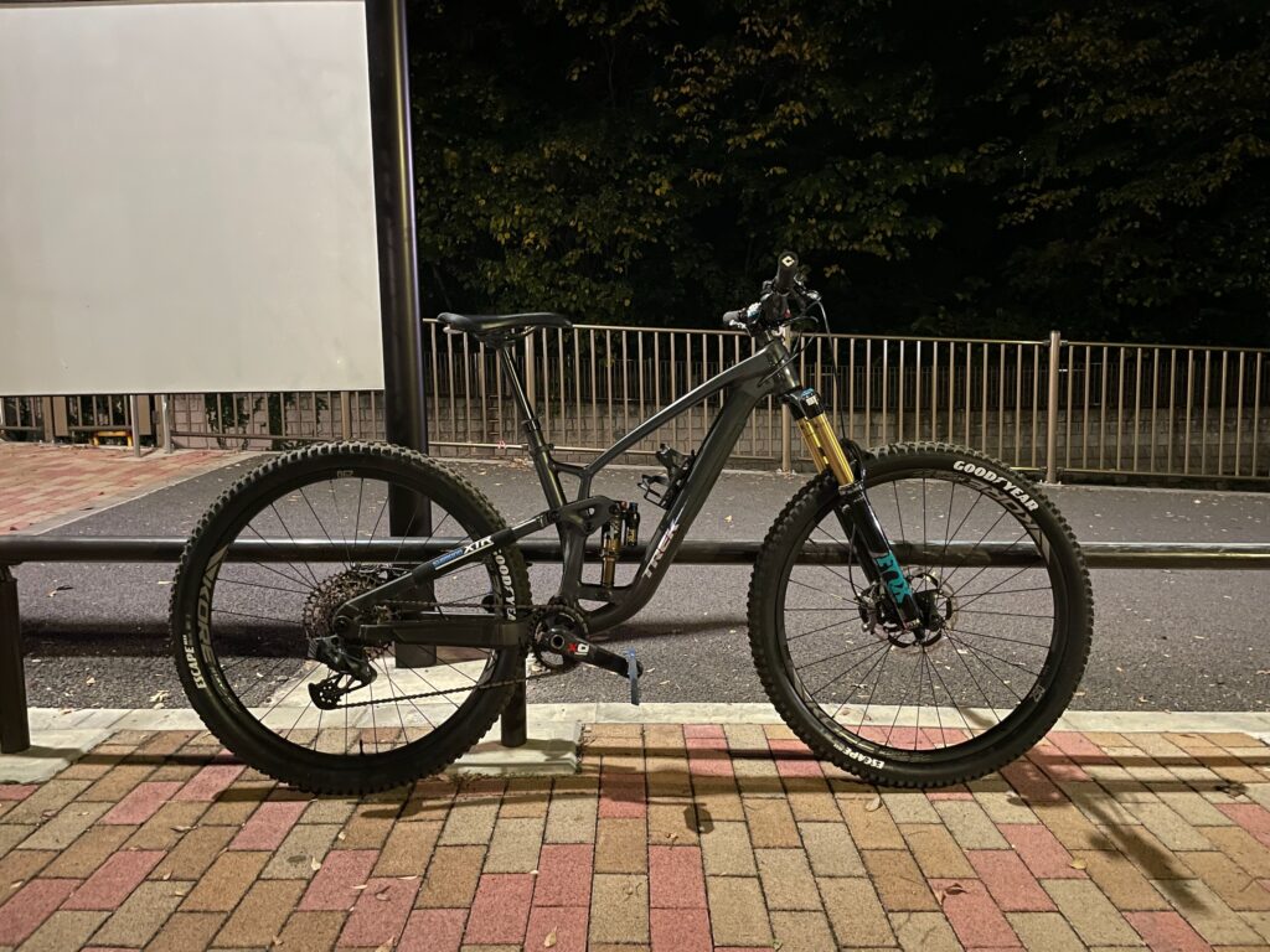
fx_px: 954
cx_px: 635
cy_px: 476
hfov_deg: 67.3
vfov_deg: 53.1
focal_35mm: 26
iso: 500
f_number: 1.6
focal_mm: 4.2
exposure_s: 1/8
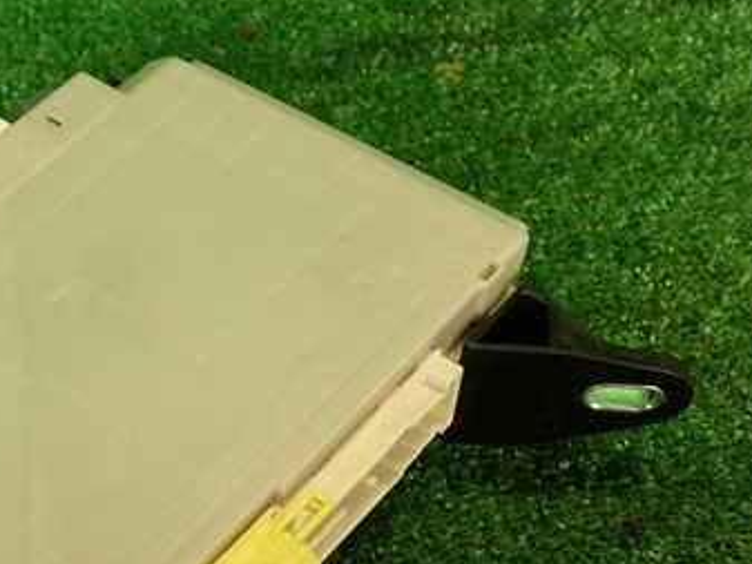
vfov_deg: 25.3
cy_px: 446
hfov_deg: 32.4
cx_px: 98
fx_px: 1239
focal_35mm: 57
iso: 200
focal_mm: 5.79
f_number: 2.4
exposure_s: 1/60
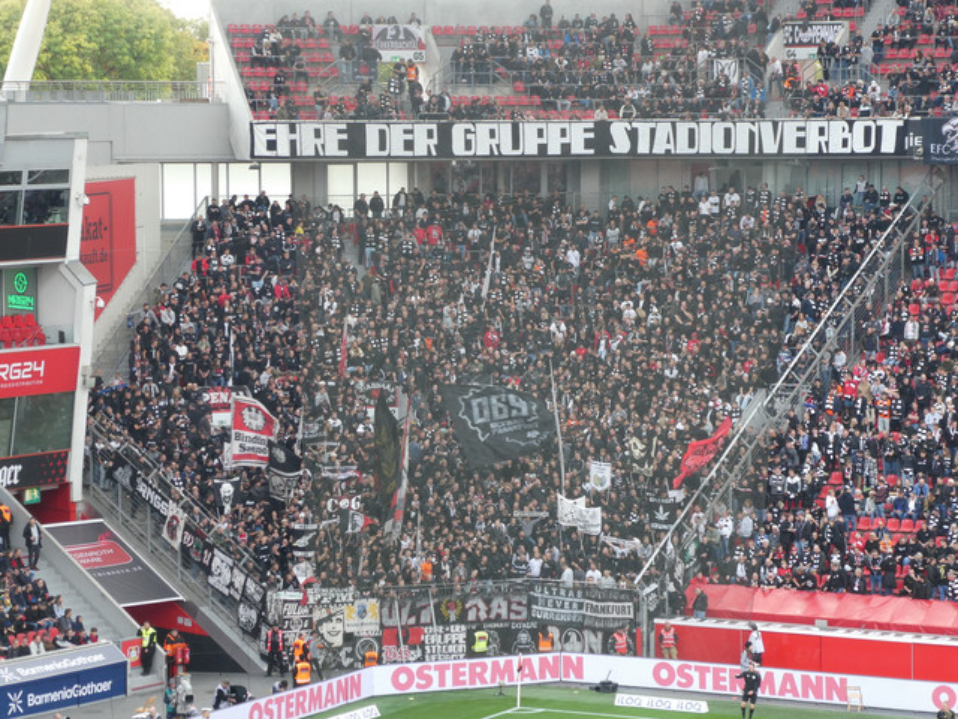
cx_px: 479
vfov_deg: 11.0
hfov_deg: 14.6
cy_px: 360
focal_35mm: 135
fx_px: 3736
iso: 200
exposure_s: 1/80
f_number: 5.3
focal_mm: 24.2
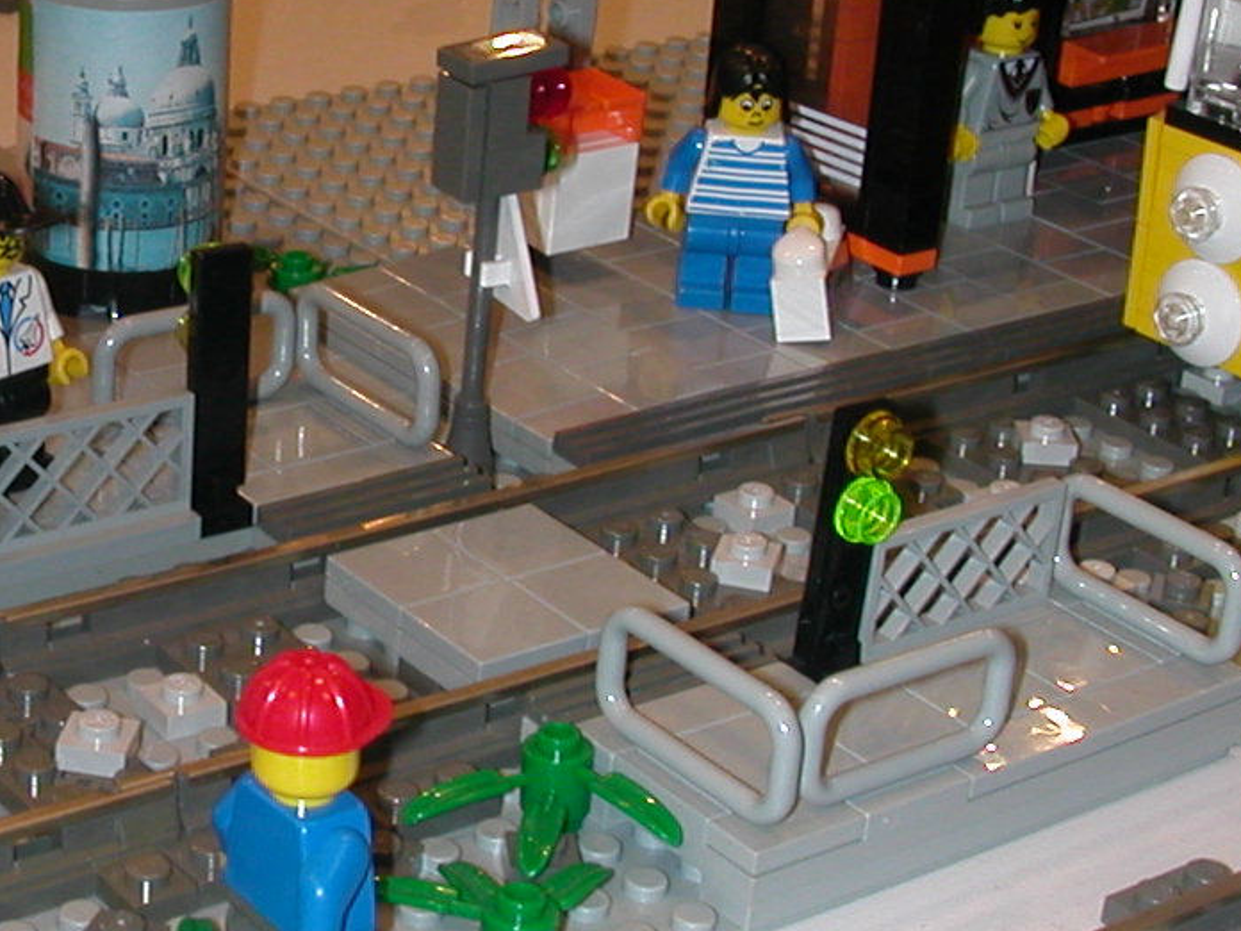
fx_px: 3047
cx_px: 184
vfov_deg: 17.4
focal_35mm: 85
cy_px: 403
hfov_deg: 22.6
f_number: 4.5
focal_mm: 5.6
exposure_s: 1/30
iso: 100
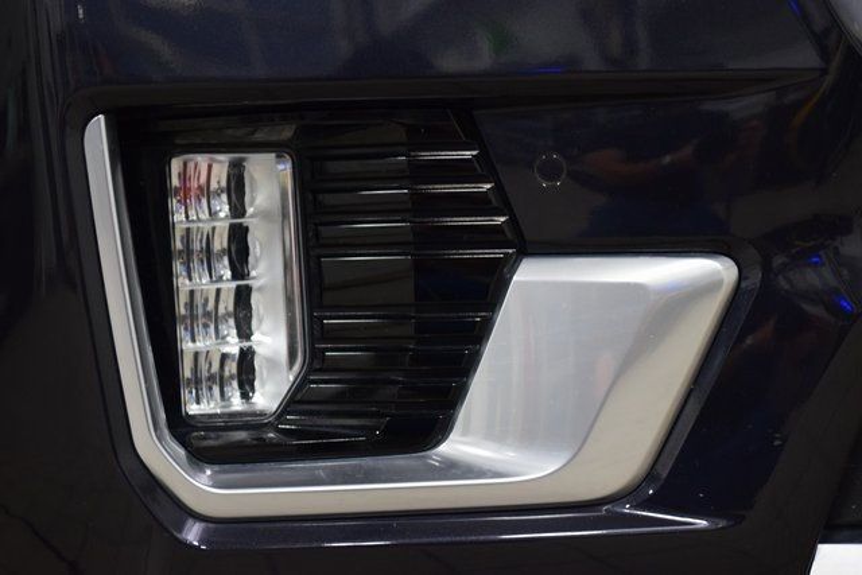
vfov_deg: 13.0
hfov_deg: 19.5
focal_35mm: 105
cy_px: 288
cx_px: 431
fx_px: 2515
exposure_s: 1/125
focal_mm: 70
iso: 1600
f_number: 3.5
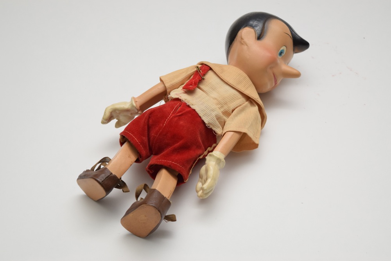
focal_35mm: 69
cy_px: 130
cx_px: 196
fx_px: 749
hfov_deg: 29.2
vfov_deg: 19.7
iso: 800
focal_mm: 46
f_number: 5.6
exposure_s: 1/100
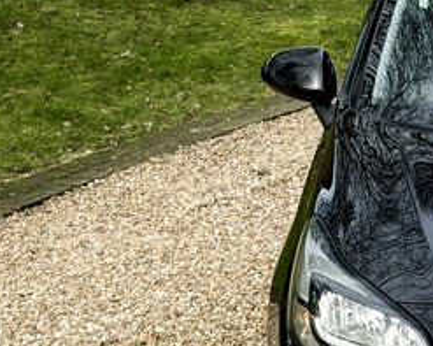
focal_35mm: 152
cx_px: 696
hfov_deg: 12.0
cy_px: 341
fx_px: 1946
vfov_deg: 10.1
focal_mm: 6.76
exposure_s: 1/1167
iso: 64
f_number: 1.78
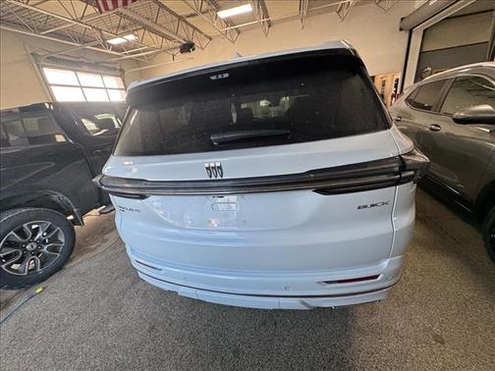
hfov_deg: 102.1
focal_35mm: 14
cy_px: 186
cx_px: 248
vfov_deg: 85.7
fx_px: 200
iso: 125
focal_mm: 2.22
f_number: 2.2
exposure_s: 1/120
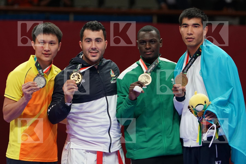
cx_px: 123
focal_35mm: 300
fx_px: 2050
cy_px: 82
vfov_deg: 4.6
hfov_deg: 6.9
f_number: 4
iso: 2000
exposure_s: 1/500
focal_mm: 200
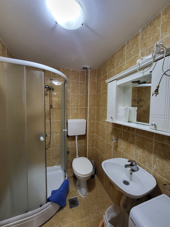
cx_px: 85
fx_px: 85
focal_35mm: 13
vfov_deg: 106.2
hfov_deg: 89.9
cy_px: 114
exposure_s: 1/33
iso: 320
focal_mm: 1.74
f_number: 2.2
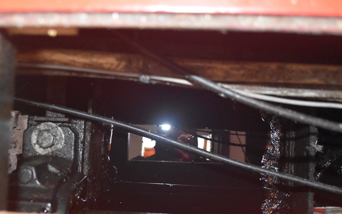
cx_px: 138
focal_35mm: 42
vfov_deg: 30.5
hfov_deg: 46.9
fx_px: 391
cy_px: 125
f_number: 3.8
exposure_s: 1/60
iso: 4000
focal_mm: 20
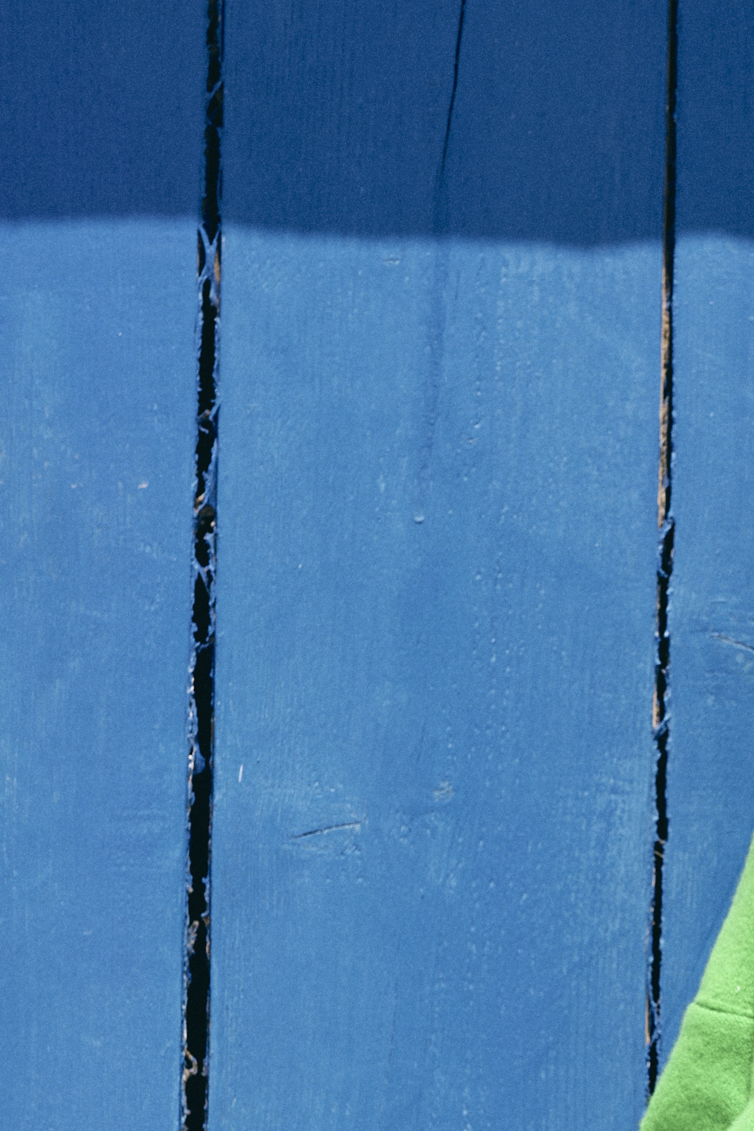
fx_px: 6189
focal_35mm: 197
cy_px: 1187
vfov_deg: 10.3
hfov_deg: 6.9
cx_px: 940
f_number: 3.5
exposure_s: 1/1600
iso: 100
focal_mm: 50
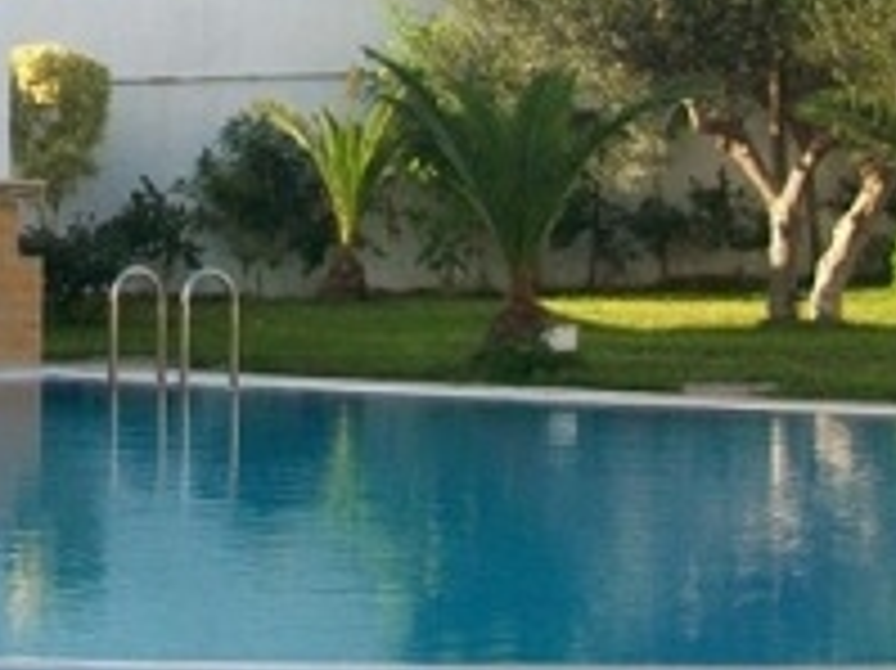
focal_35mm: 103
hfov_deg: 18.4
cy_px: -76
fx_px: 2664
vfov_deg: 14.0
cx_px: -86
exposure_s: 1/400
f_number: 2.8
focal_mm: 5.7
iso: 64
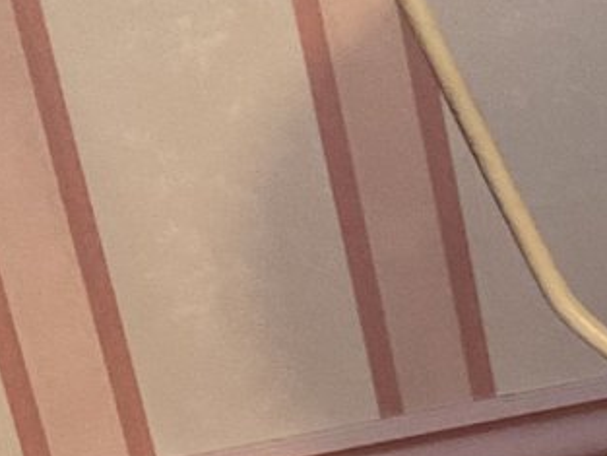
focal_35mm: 140
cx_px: 1242
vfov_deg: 10.5
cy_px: 496
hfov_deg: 12.3
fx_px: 2456
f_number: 1.8
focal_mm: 3
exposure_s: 1/40
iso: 200
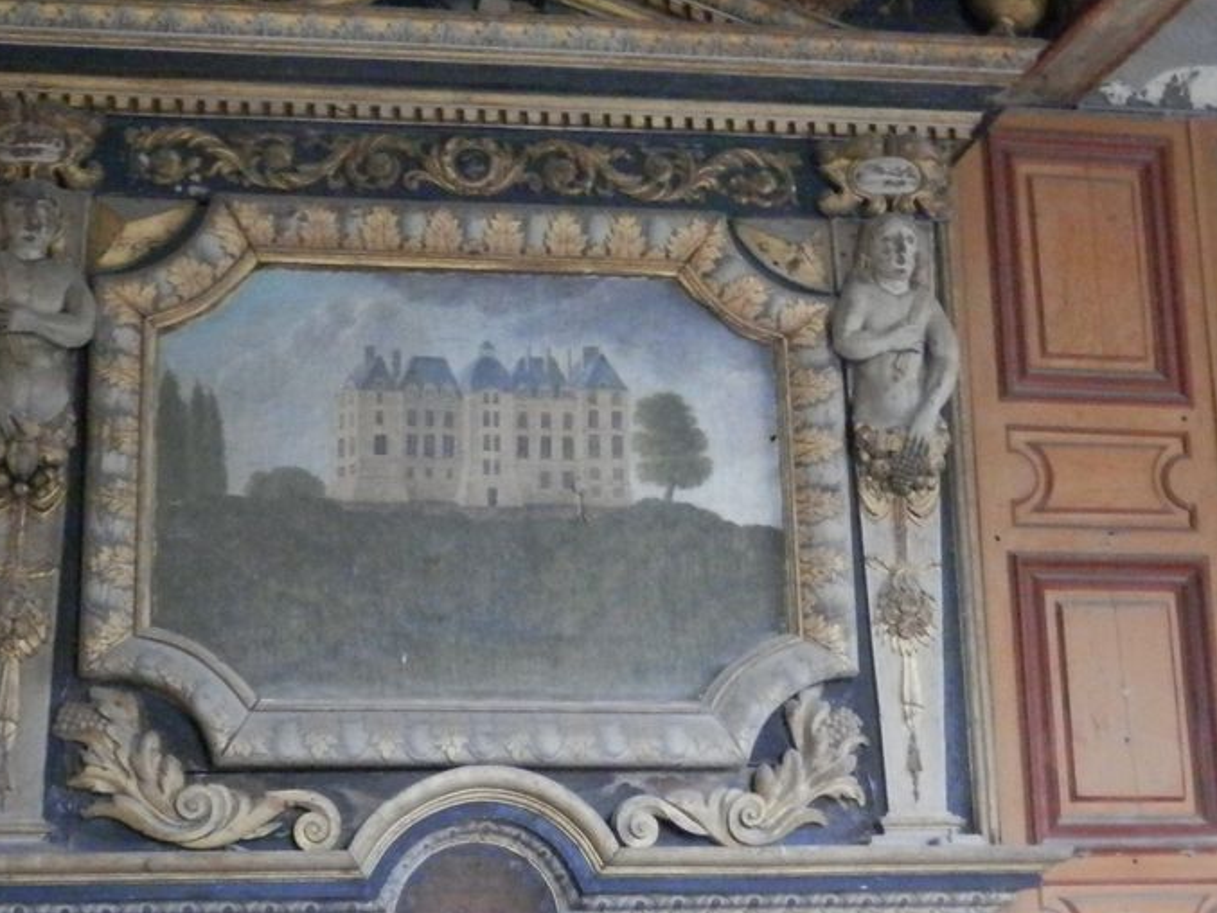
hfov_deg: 31.1
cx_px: 502
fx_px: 2180
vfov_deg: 23.6
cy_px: 394
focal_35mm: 62
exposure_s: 1/8
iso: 1000
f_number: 3.8
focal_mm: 8
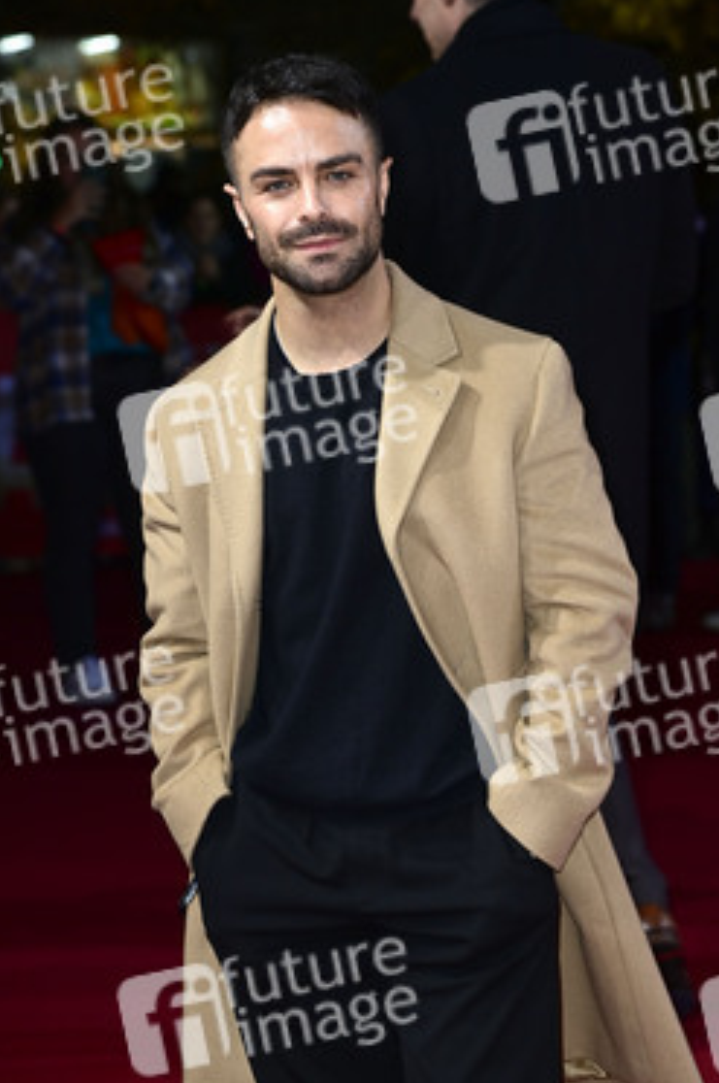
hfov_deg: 12.1
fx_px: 3395
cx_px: 352
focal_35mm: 113
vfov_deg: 18.1
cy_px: 571
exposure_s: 1/250
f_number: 5
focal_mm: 105
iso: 640
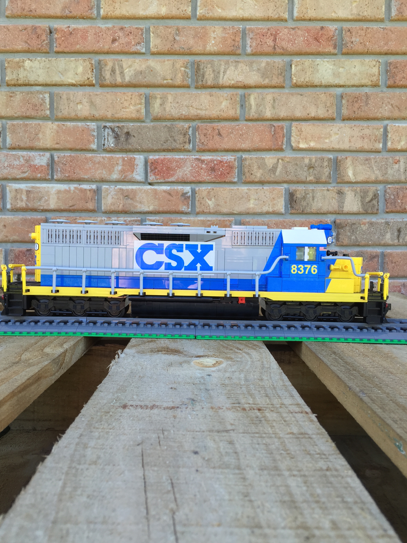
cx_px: 199
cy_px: 280
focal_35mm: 30
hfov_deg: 46.8
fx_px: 470
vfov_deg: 60.0
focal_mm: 4.15
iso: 32
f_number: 2.2
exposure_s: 1/189
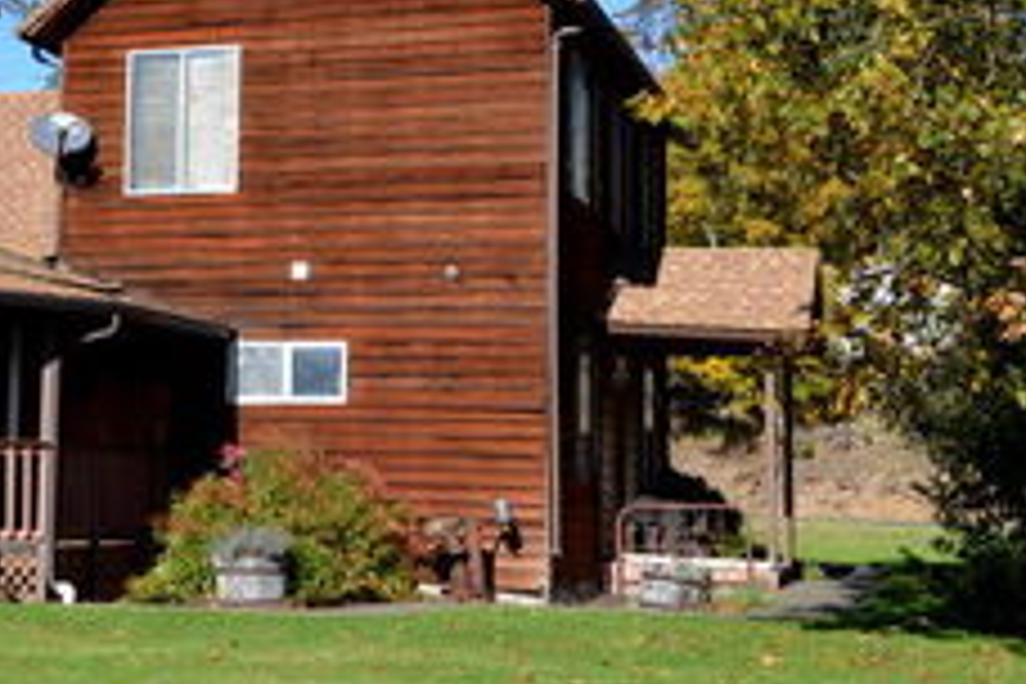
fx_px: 2109
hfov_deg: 26.4
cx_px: 99
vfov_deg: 18.4
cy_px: 245
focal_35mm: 74
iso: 100
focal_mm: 22
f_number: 7.1
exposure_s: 1/200
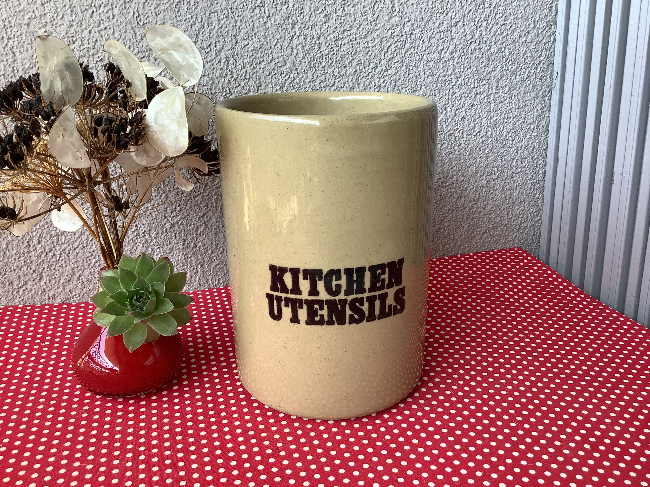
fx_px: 582
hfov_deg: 58.4
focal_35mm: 31
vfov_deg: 45.4
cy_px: 244
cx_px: 325
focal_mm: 3.3
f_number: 2.4
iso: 32
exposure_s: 1/100
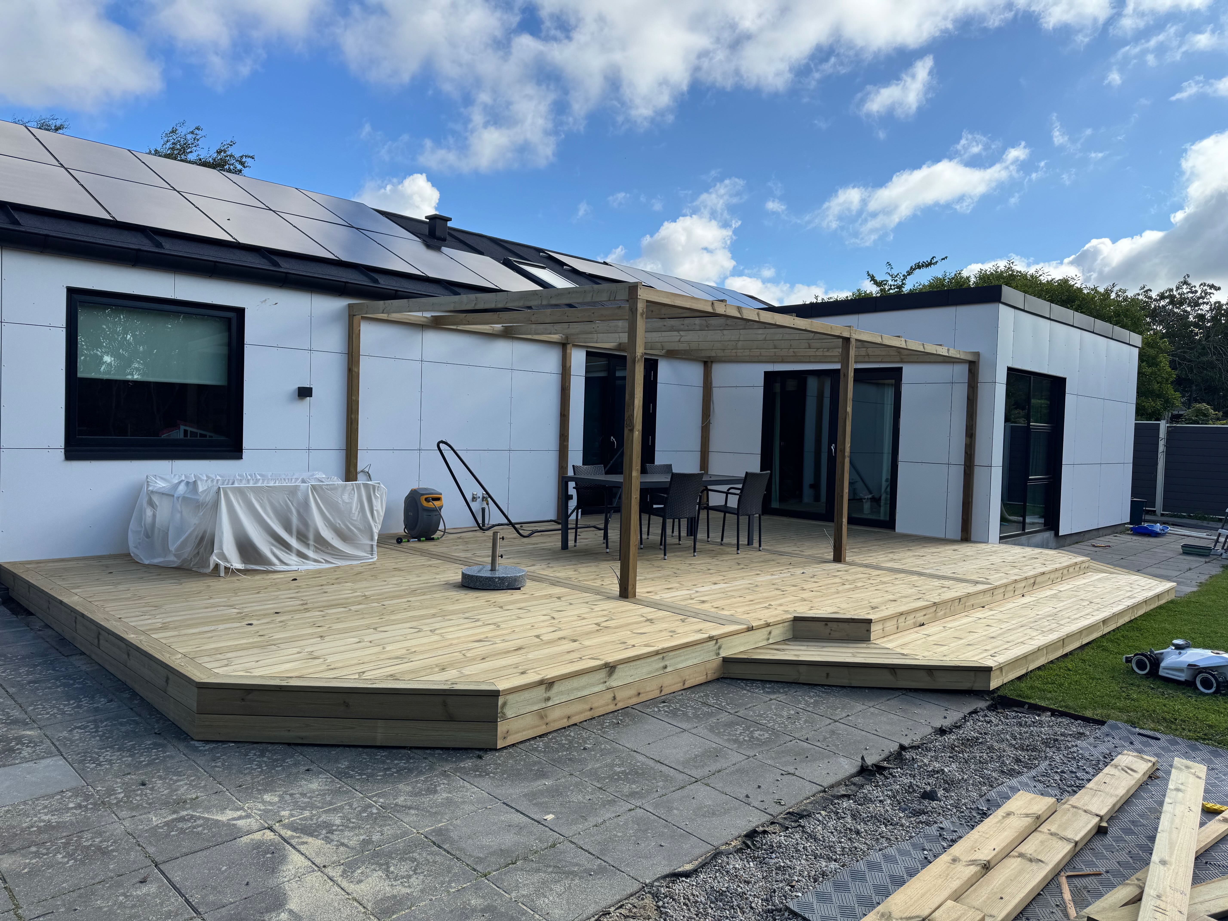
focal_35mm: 24
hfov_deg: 71.6
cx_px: 614
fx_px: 851
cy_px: 460
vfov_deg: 56.8
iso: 80
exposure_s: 1/3413
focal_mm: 6.76
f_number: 1.78
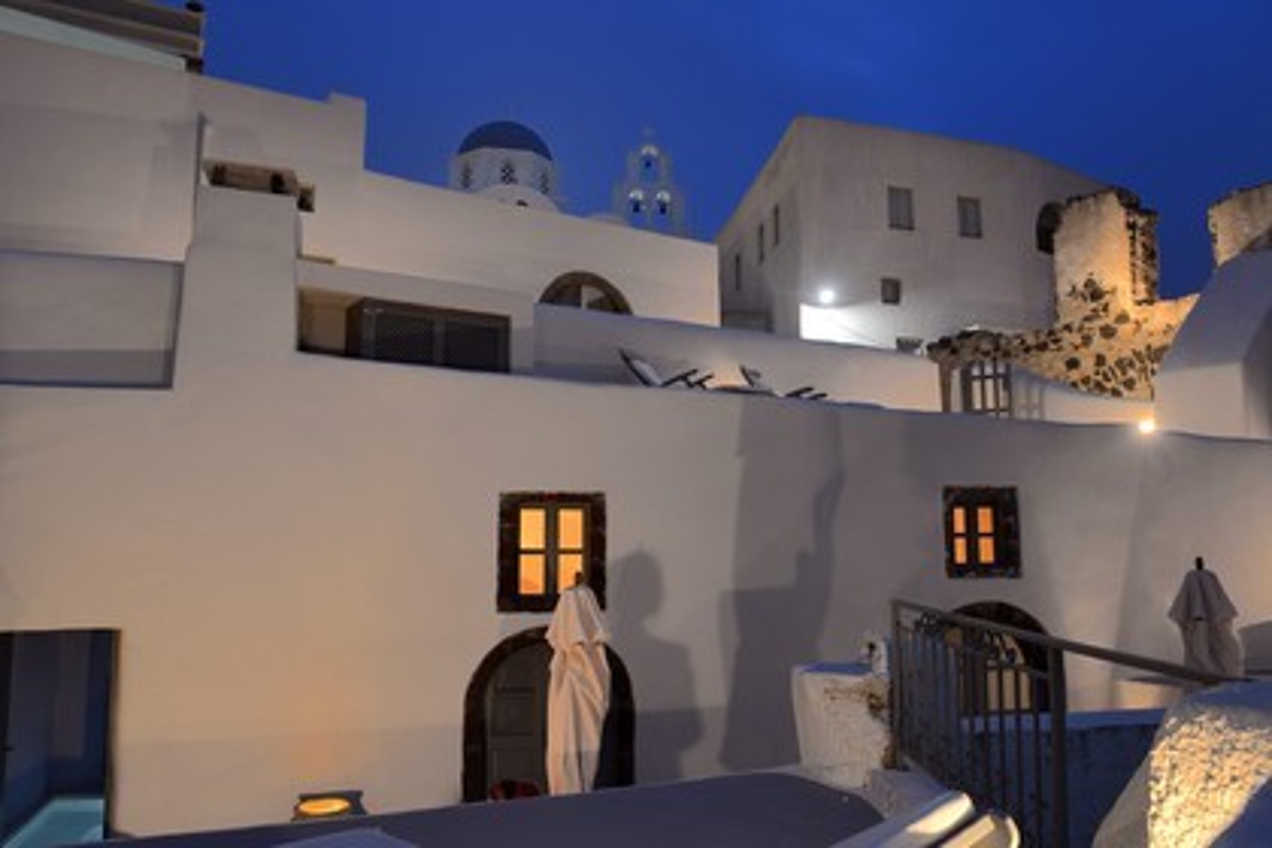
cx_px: 636
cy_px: 424
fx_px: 848
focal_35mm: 24
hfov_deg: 73.7
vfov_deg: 53.1
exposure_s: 1
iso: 400
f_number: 5
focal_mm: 24
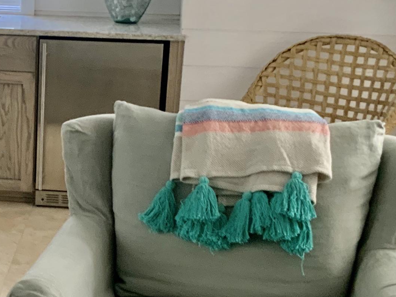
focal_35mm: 82
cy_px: 161
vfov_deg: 18.0
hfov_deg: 23.1
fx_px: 938
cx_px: 23
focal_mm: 3
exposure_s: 1/60
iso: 200
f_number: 1.8
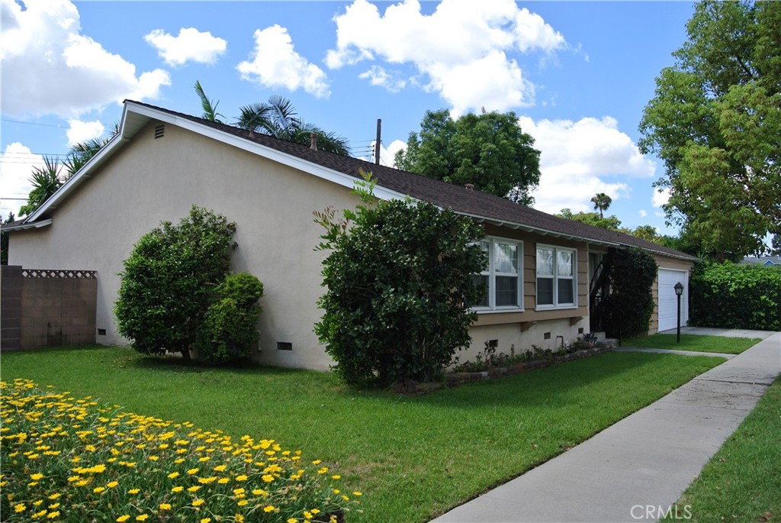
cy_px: 262
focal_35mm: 29
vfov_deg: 45.1
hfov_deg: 63.6
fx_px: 630
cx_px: 390
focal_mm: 11
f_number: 4.5
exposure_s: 1/500
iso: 100
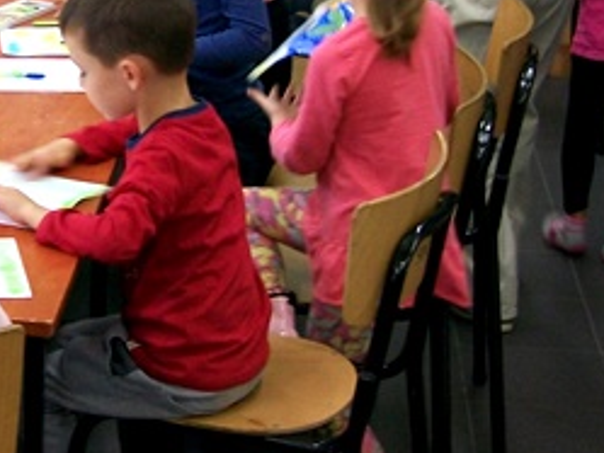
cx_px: -51
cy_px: 8
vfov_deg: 13.5
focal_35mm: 108
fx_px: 1885
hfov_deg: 17.6
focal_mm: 6
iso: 86
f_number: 2.7
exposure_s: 1/30
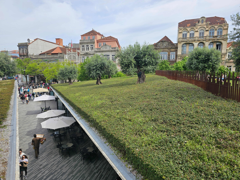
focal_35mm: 23
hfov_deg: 73.9
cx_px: 120
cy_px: 90
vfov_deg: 58.9
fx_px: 159
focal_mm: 6.3
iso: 10
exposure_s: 1/756
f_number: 1.7
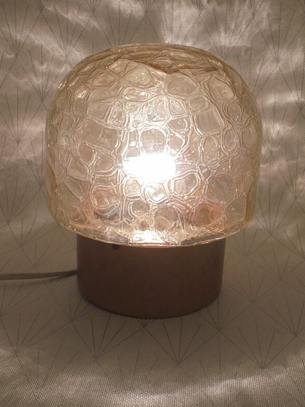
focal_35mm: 49
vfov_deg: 38.9
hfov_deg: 29.7
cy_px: 180
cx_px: 142
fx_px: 576
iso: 100
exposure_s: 1/200
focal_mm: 7.8
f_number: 4.5
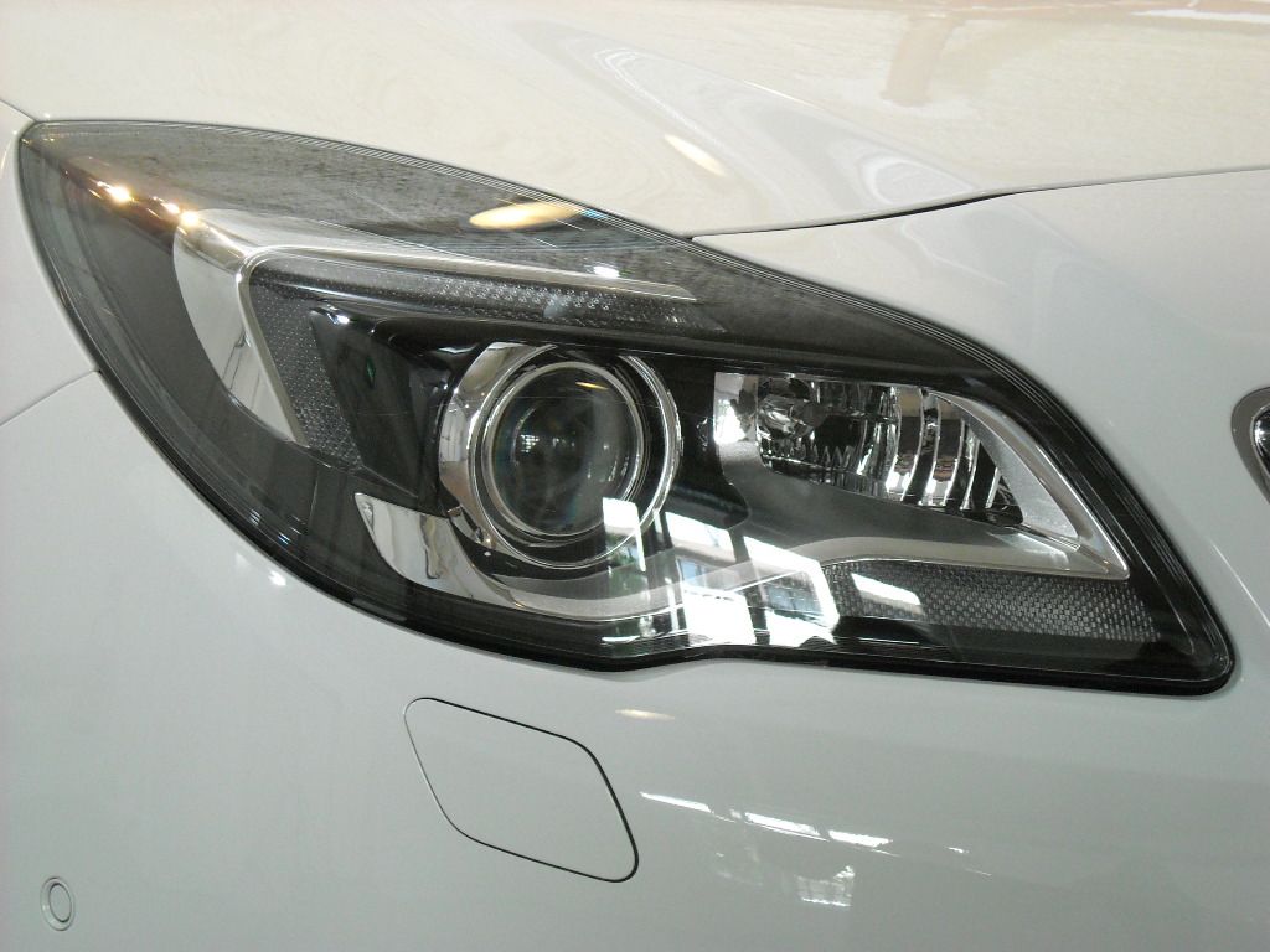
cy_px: 476
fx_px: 3449
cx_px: 635
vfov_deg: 15.7
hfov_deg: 20.9
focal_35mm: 94
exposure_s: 1/60
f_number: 4.4
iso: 366
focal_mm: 15.32
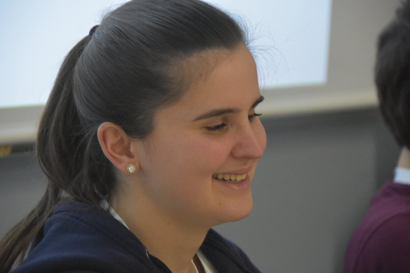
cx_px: 205
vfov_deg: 6.1
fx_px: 2562
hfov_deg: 9.1
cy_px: 136
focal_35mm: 225
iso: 7200
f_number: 5.6
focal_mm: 150
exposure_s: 1/250
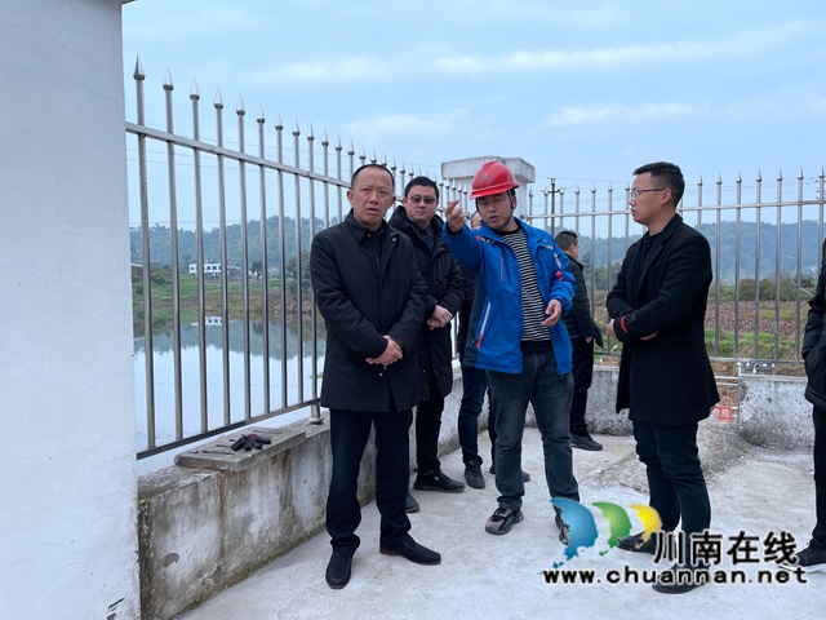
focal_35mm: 26
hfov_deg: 67.3
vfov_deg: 53.1
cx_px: 413
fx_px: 620
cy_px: 310
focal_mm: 4.2
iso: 32
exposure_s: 1/1014
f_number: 1.6
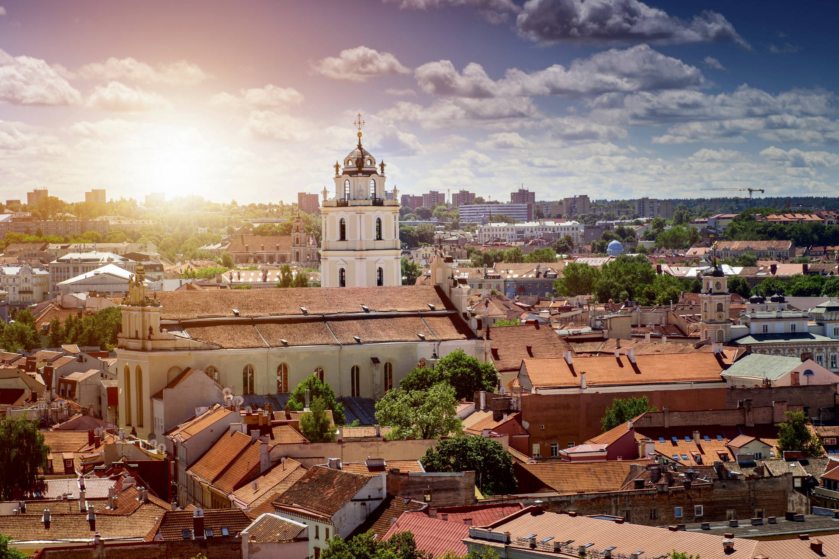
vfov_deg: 13.0
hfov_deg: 19.5
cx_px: 420
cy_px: 280
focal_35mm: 105
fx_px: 2447
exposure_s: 1/320
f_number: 8
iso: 100
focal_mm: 70
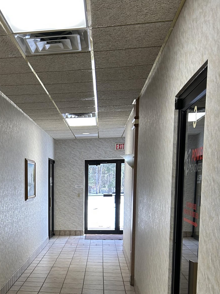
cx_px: 9
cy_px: 239
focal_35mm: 51
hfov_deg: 27.2
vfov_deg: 36.1
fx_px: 432
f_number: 1.5
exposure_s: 1/120
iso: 80
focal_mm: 5.7
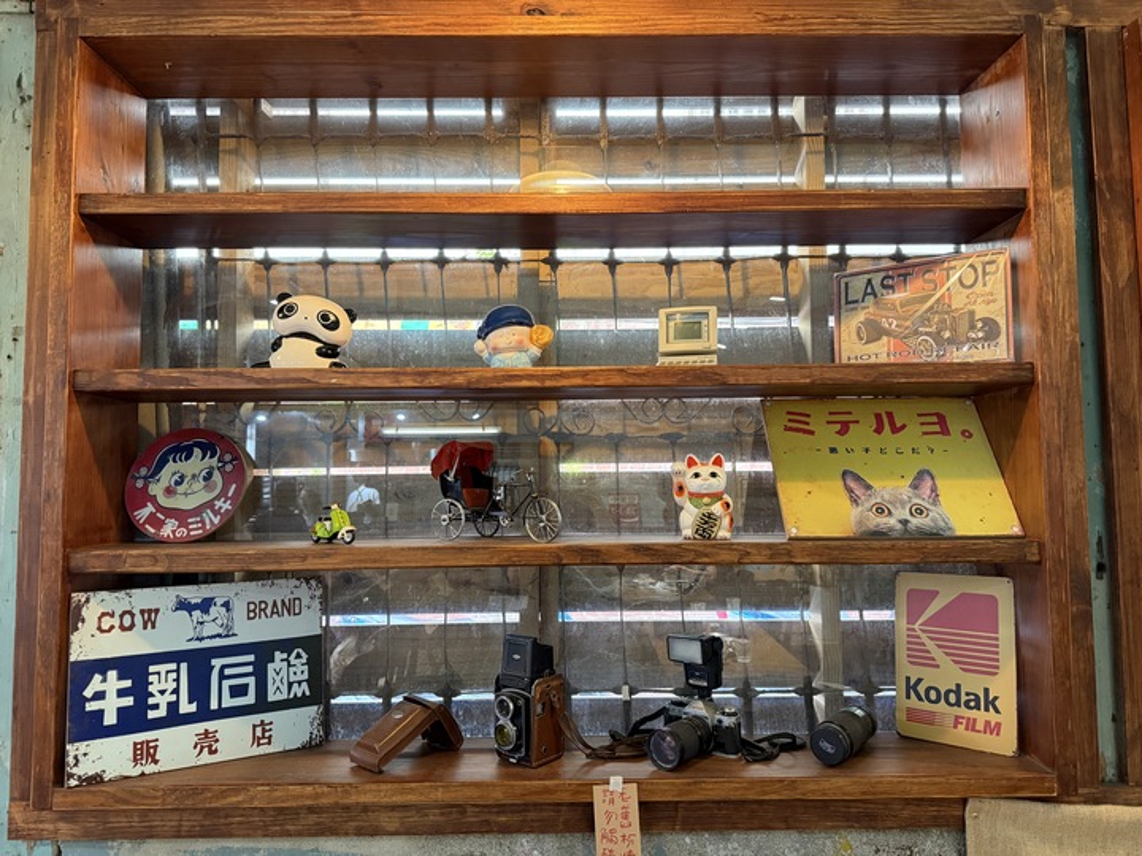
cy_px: 428
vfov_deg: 56.8
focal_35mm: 24
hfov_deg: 71.6
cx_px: 571
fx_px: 792
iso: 640
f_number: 1.78
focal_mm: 6.76
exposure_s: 1/60
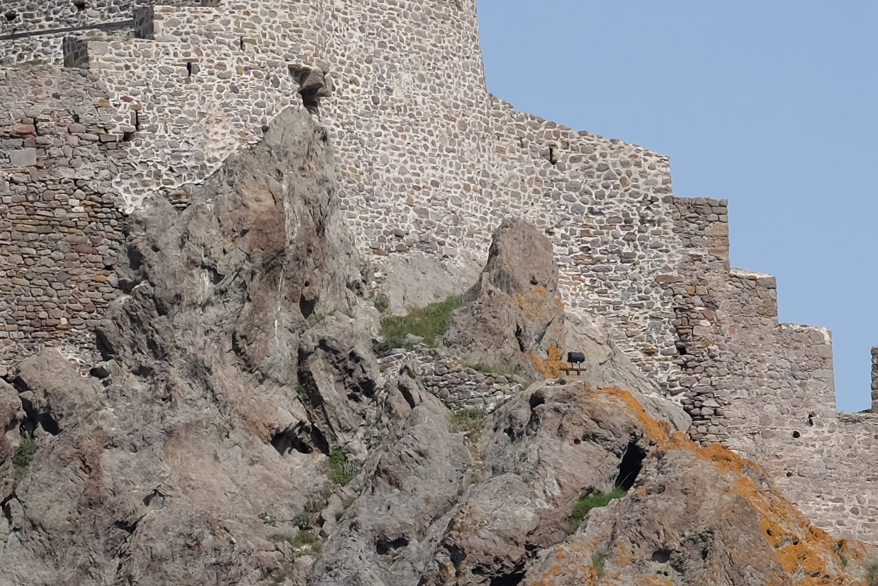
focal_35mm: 672
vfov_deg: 2.0
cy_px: 221
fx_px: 16388
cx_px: 196
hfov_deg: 3.1
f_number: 9
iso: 200
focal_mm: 140
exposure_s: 1/400
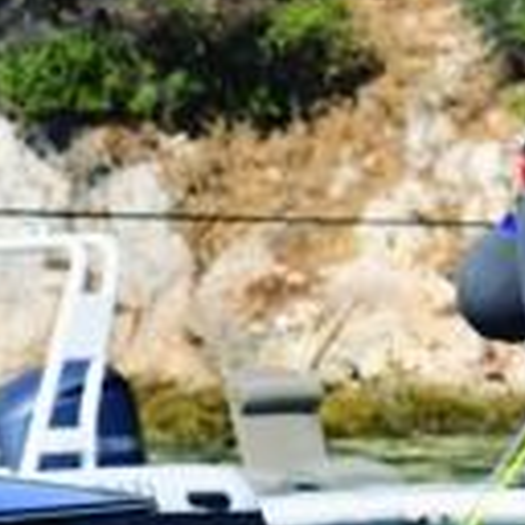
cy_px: 839
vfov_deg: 0.6
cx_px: 484
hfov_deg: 0.6
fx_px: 54479
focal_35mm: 3175
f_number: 13
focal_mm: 600
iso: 500
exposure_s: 1/640
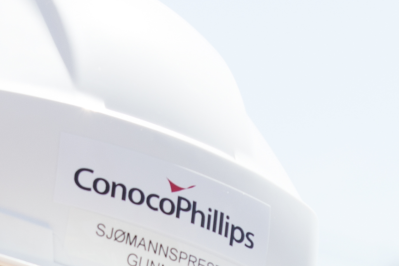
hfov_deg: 4.3
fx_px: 5321
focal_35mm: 480
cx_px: 322
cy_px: 589
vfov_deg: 2.8
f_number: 6.3
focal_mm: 82
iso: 200
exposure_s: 1/640
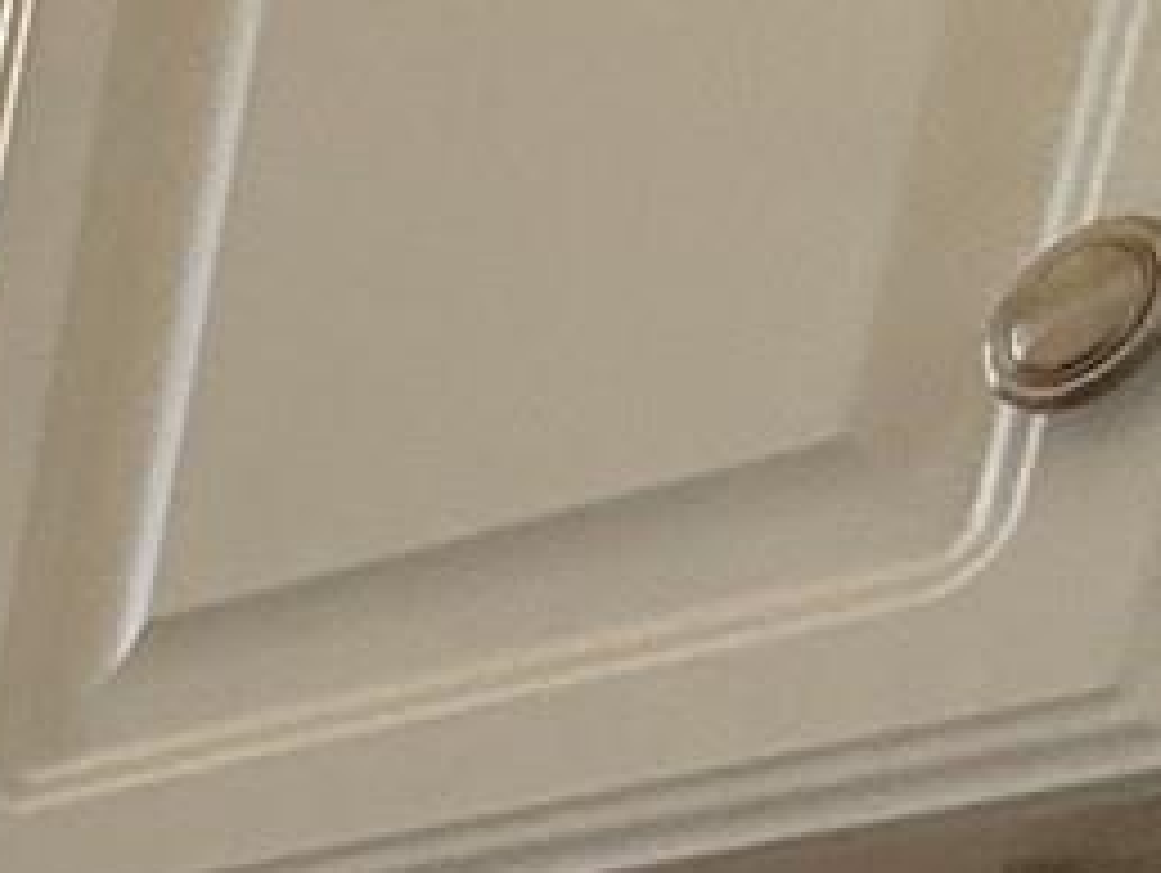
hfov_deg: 12.1
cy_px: 2988
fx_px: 3726
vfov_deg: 9.1
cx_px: -2007
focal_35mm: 111
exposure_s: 1/120
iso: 125
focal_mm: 2.22
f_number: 2.2
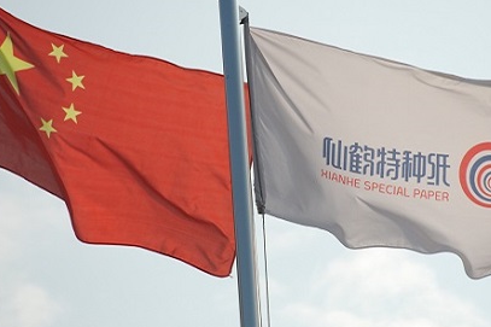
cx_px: 276
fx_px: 3204
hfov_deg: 8.8
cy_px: 141
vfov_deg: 5.8
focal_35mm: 235
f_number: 7.1
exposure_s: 1/800
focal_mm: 116
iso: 200
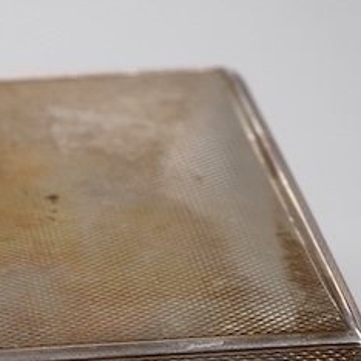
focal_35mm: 147
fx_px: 1734
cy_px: 441
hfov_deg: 11.3
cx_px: -204
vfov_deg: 11.6
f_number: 8
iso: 500
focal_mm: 30
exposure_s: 1/125
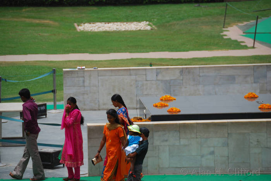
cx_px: 136
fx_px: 2260
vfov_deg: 4.6
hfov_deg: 6.9
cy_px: 90
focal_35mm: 300
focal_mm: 200
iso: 100
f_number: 5.6
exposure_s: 1/800
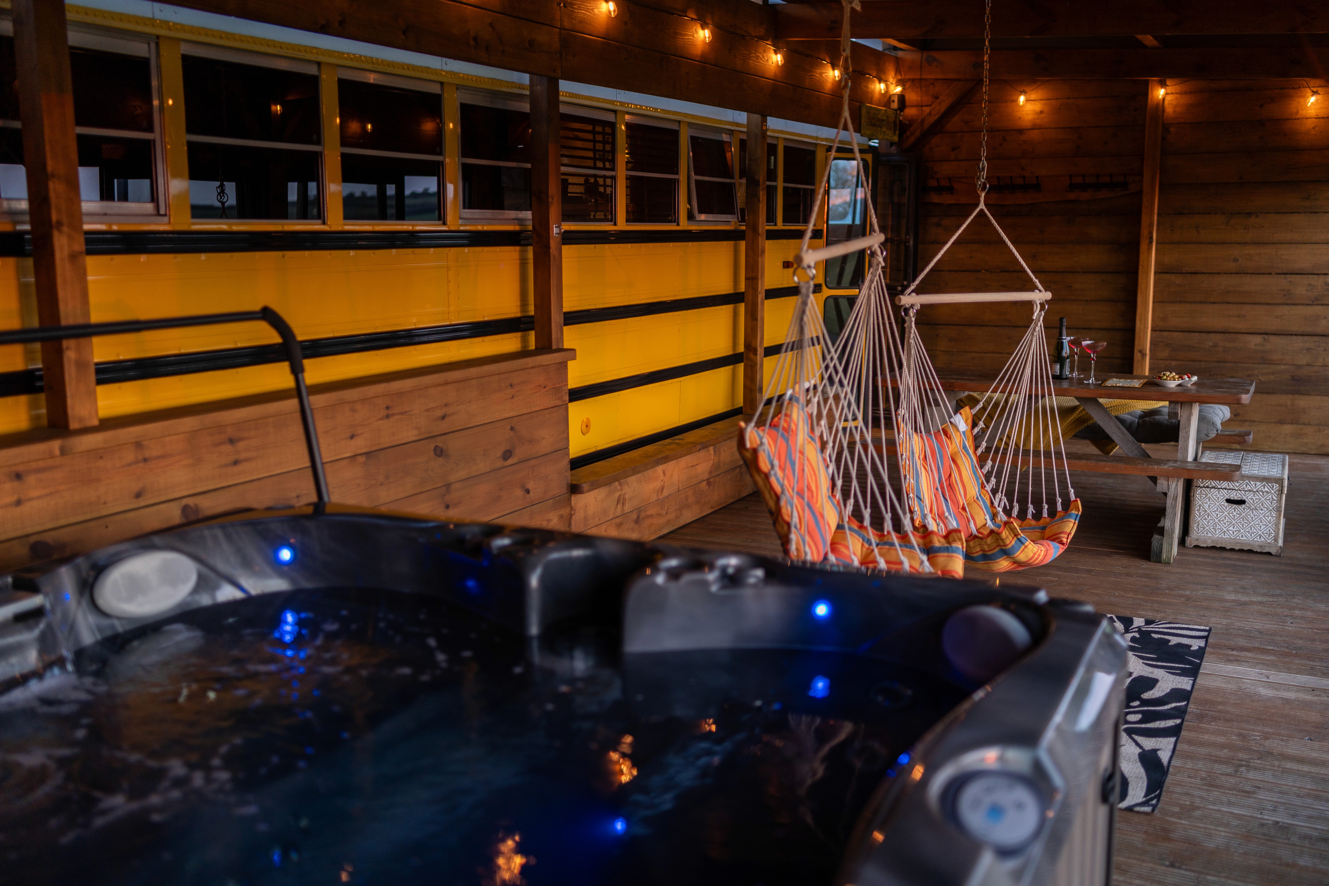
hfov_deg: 54.4
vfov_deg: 37.9
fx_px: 1292
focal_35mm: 35
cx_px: 664
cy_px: 443
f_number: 1.4
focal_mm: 35
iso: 100
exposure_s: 1/125
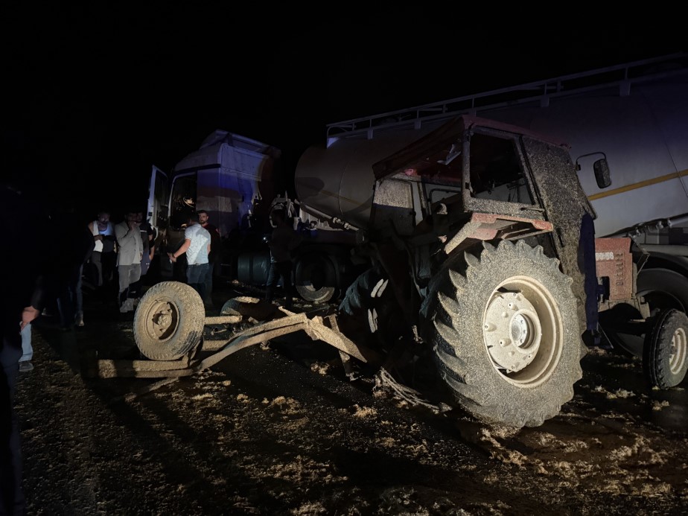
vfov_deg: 56.8
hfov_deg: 71.6
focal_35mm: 24
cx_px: 344
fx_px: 477
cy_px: 258
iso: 1600
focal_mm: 6.76
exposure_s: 1/25
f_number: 1.78
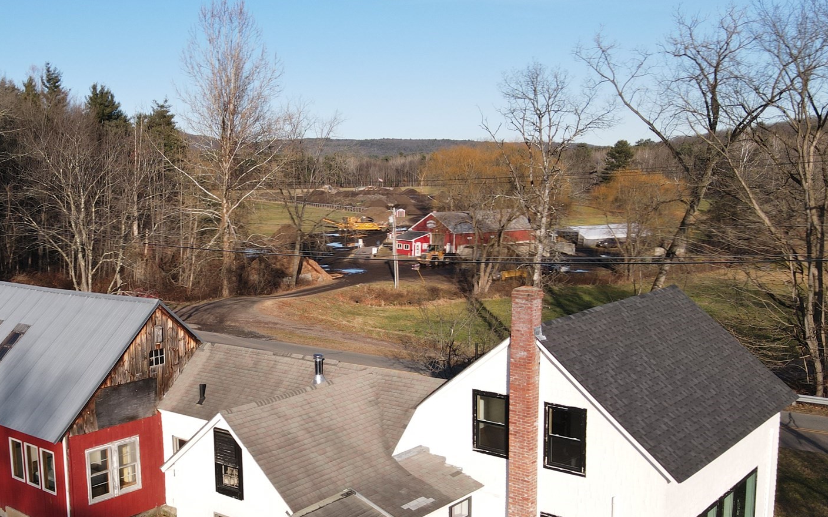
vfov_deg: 34.3
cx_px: 250
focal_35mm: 37
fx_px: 835
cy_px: 324
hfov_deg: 51.4
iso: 100
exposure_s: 1/640
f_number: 2.8
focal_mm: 4.5
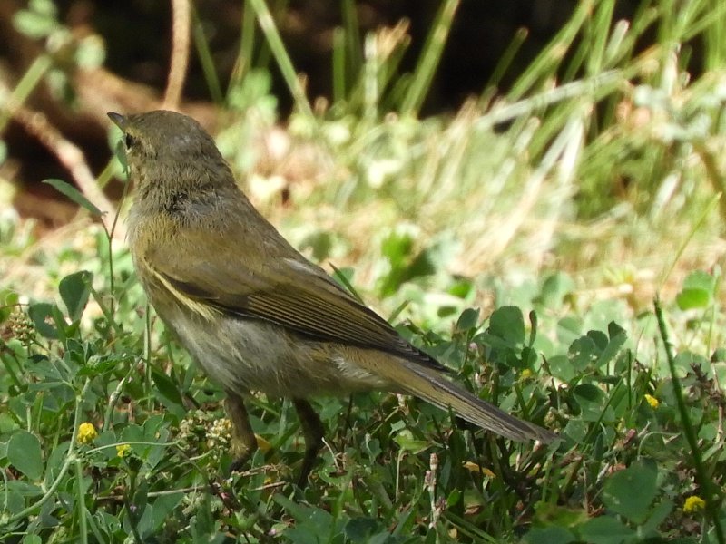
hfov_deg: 2.8
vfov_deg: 2.1
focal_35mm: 700
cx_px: 363
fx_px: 14681
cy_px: 272
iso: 250
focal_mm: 125.4
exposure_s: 1/250
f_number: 5.6
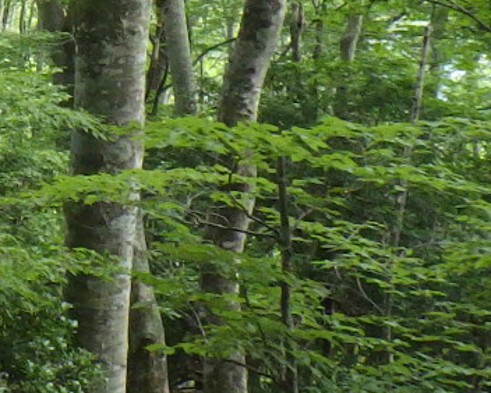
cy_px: -167
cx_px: -379
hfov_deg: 11.3
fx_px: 2312
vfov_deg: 9.5
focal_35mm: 159
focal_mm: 5
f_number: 3.5
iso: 125
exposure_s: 1/60
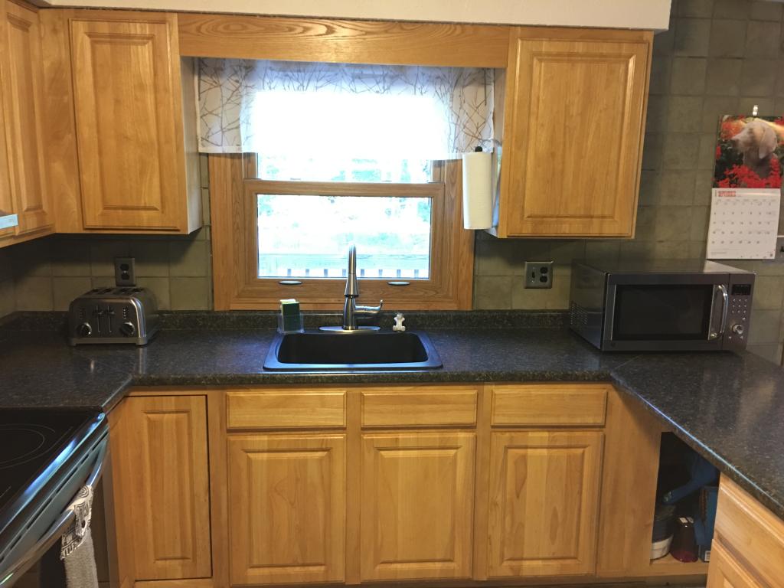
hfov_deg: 61.7
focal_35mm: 29
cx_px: 392
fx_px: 657
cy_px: 294
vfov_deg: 48.2
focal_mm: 4.15
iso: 50
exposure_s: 1/4
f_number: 2.2
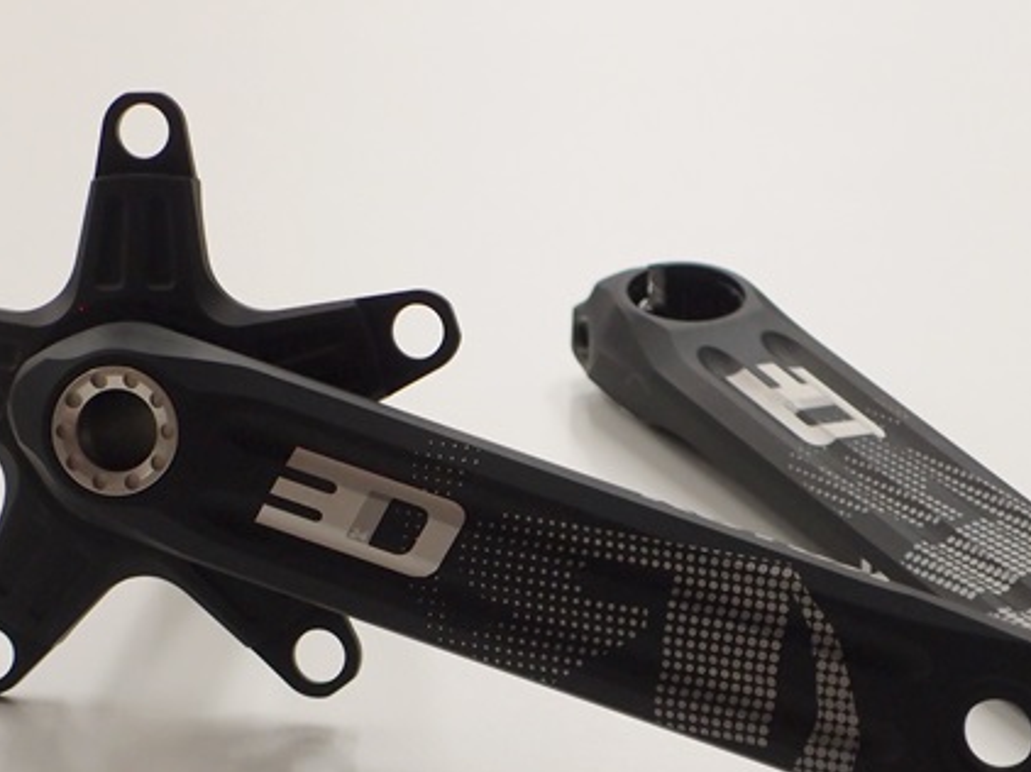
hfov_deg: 11.6
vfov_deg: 8.7
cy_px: 562
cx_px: 540
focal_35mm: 170
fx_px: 5060
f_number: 2.5
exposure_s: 1/125
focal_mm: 24
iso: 200
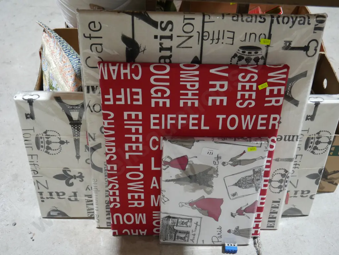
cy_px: 128
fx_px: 412
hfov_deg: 44.8
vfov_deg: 34.4
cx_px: 170
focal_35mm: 42
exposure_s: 1/60
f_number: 4.6
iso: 640
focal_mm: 21
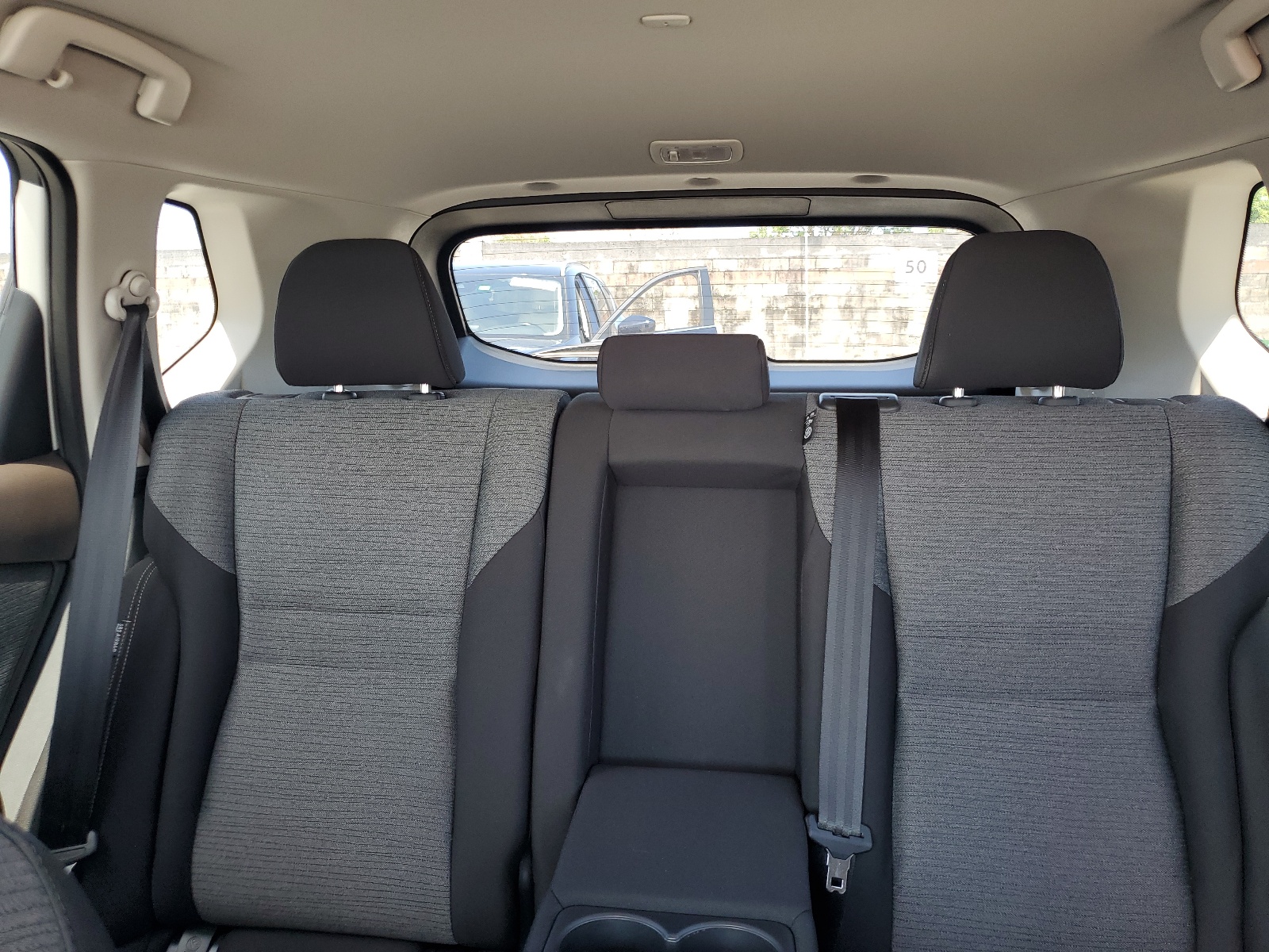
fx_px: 953
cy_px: 476
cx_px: 634
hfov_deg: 67.3
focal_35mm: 26
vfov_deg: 53.1
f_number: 1.5
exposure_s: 1/60.2
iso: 50
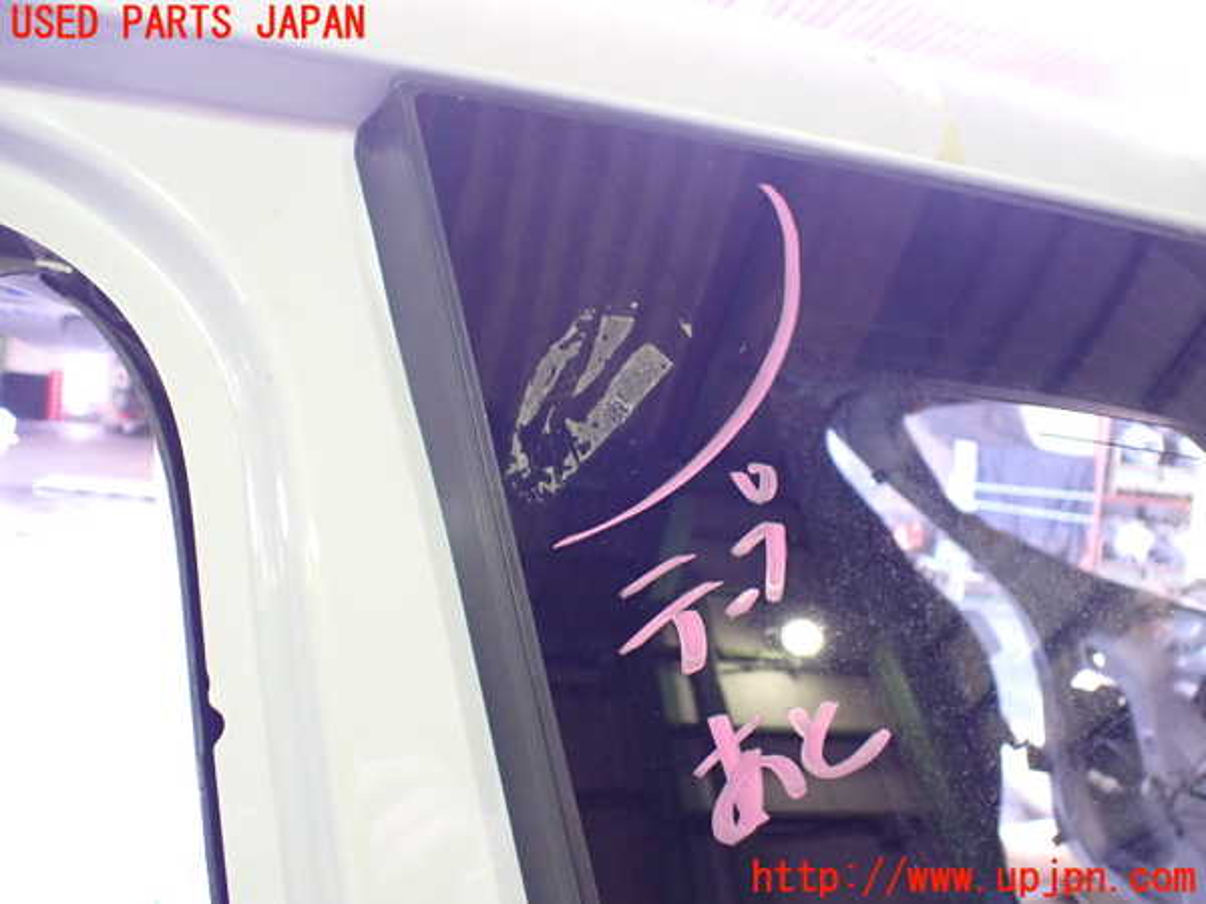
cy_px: 452
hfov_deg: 60.0
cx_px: 603
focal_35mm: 30
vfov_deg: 46.8
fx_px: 1045
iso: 800
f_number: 2.3
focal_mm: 5.4
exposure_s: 1/40
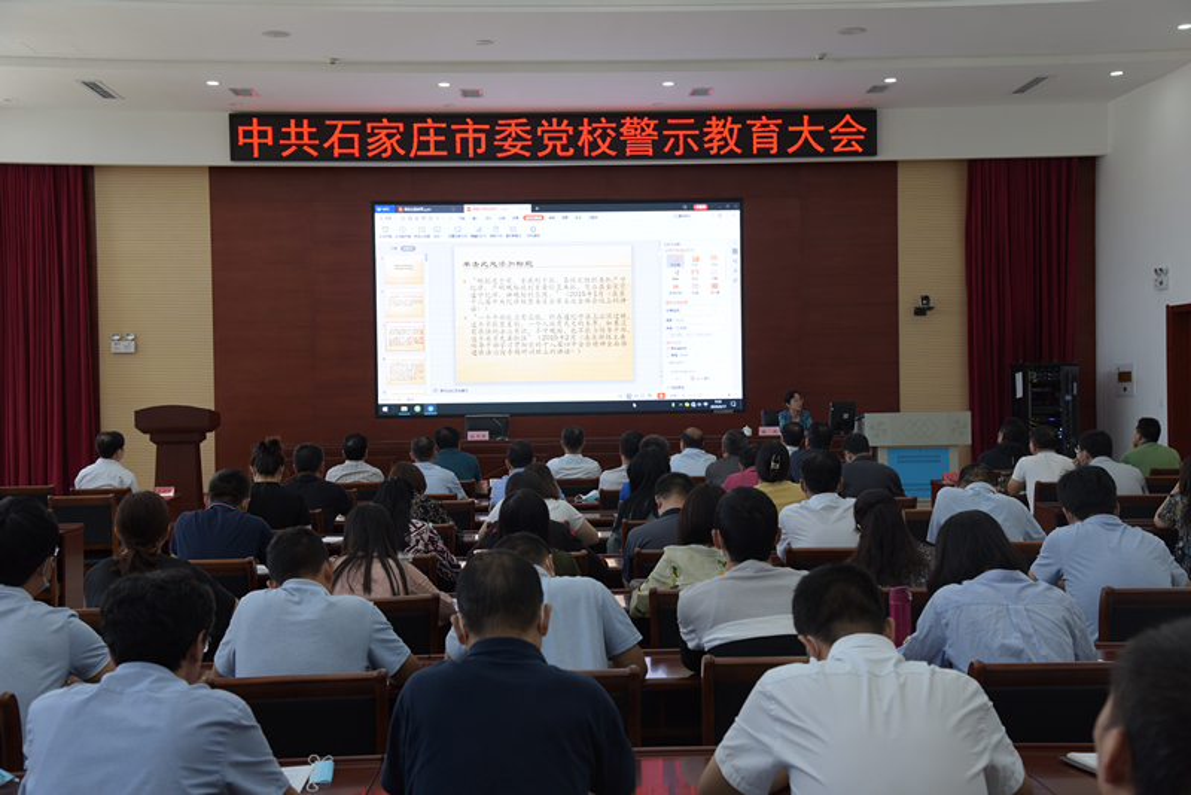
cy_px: 398
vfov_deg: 28.1
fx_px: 1588
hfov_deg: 41.1
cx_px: 596
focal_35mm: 48
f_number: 5.6
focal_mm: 48
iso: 800
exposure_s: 1/125
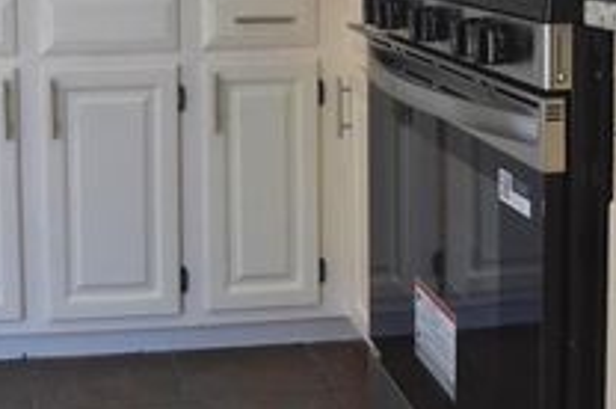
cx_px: 201
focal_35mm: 65
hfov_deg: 30.8
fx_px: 1110
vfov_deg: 19.6
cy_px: -79
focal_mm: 18
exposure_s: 1/125
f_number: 5.6
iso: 400
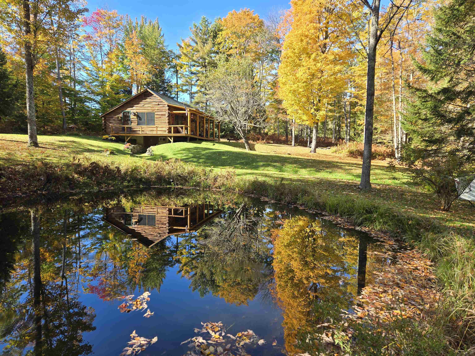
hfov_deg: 73.9
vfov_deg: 58.9
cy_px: 178
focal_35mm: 23
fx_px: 316
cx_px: 238
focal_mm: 5.4
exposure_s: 1/343
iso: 25
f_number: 1.8
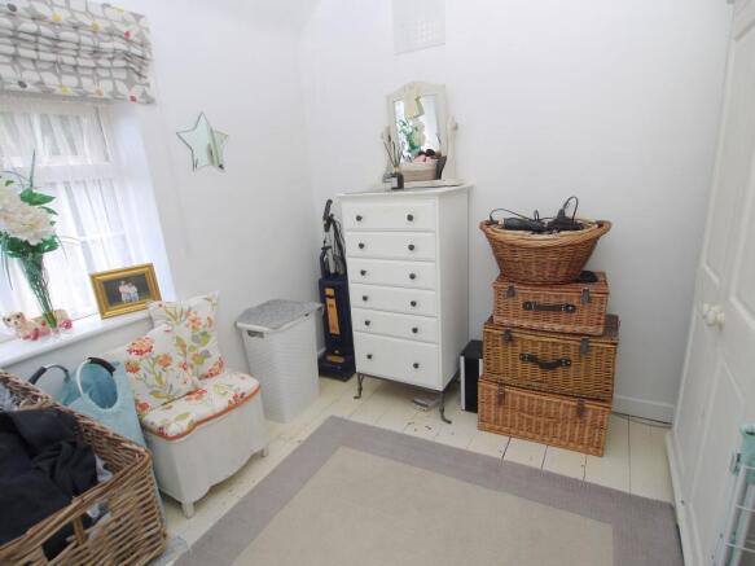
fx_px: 393
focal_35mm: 18
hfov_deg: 87.8
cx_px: 378
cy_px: 283
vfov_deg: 71.6
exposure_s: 1/60
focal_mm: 9
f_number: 4
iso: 100
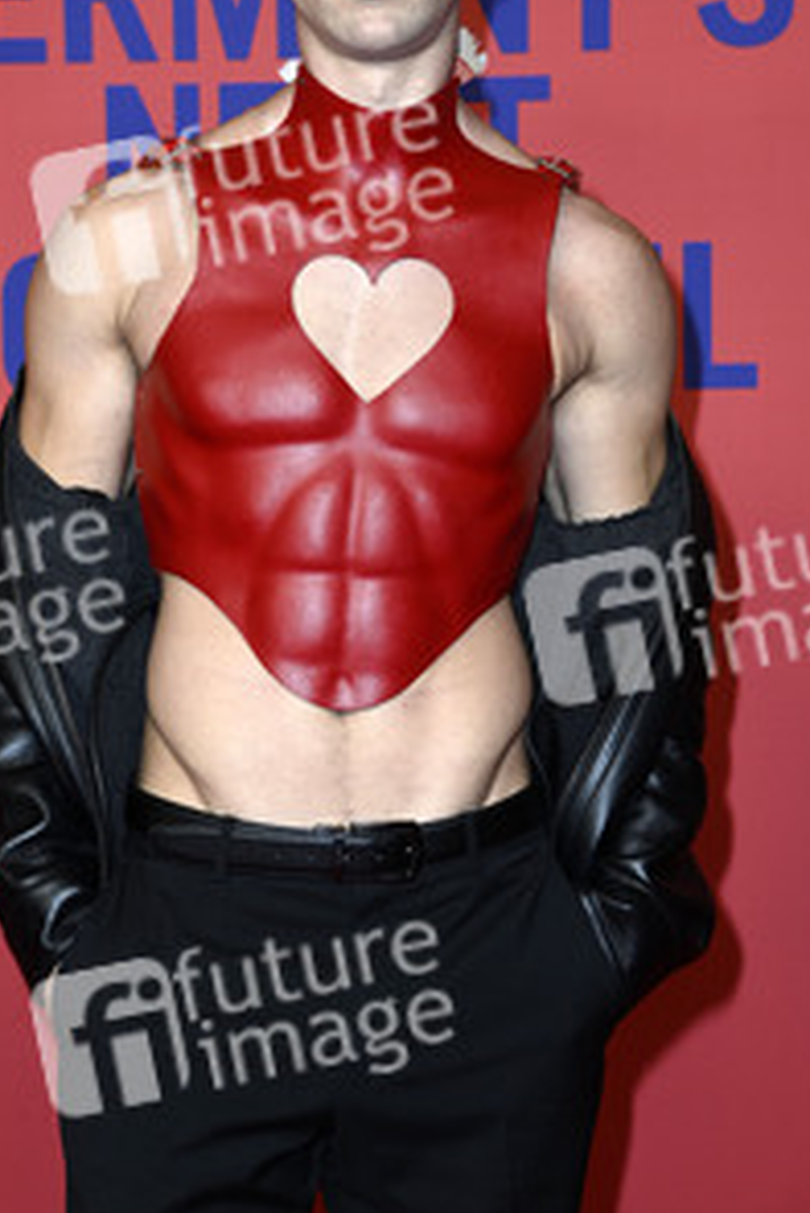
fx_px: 3742
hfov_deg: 12.4
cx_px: 362
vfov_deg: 18.4
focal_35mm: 111
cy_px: 403
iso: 640
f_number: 5.6
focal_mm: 82
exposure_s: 1/200
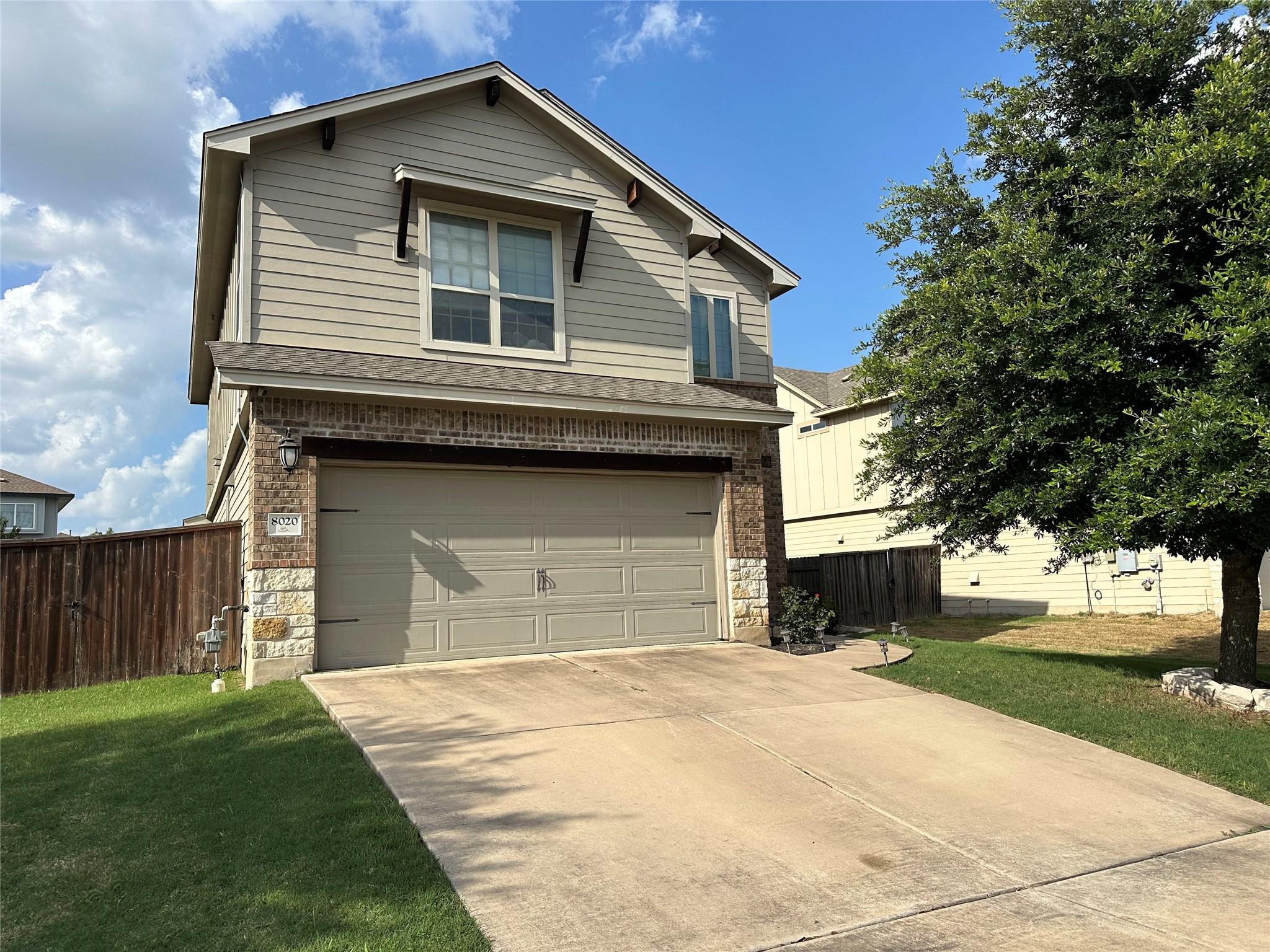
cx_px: 635
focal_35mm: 24
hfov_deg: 71.6
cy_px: 476
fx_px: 881
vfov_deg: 56.8
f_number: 1.78
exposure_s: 1/5848
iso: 80
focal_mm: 6.86
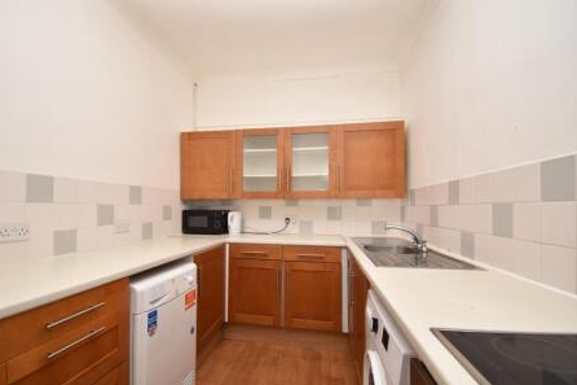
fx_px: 256
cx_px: 272
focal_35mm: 16
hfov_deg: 96.6
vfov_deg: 73.6
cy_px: 204
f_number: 4.5
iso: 100
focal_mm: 10
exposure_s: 1/60
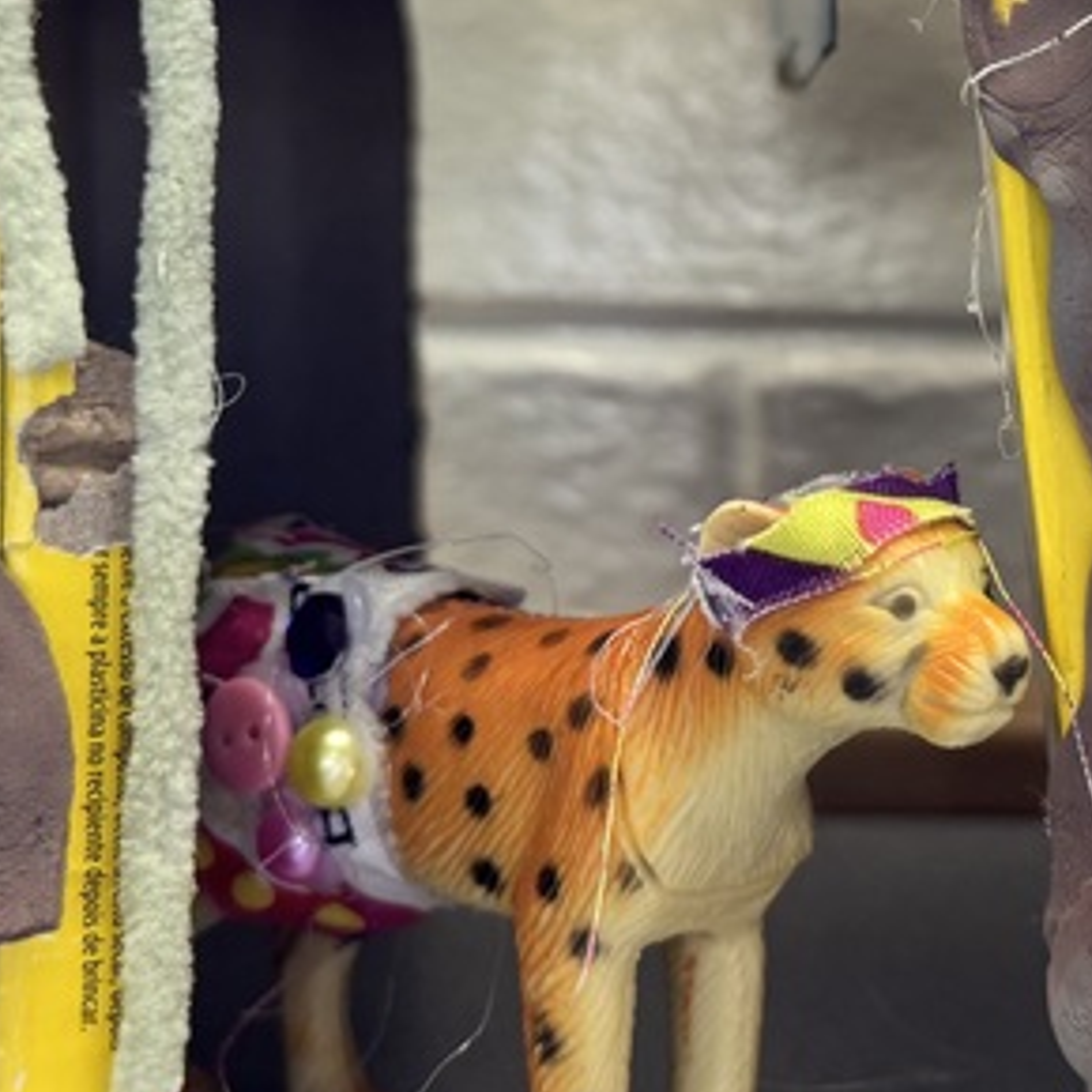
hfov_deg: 22.7
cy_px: 282
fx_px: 2677
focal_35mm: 75
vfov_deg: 22.9
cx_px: 874
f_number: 1.78
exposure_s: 1/60
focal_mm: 6.76
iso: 100
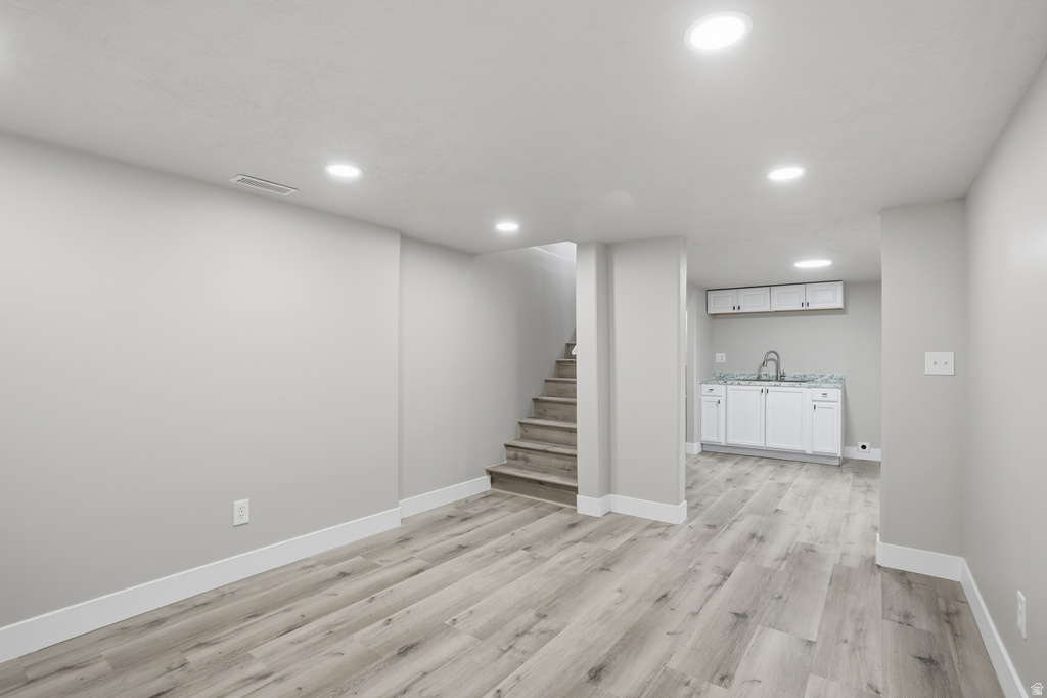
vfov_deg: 73.7
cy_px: 349
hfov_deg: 96.8
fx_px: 465
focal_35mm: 16
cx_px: 524
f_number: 9
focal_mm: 16
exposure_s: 1/100
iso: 250
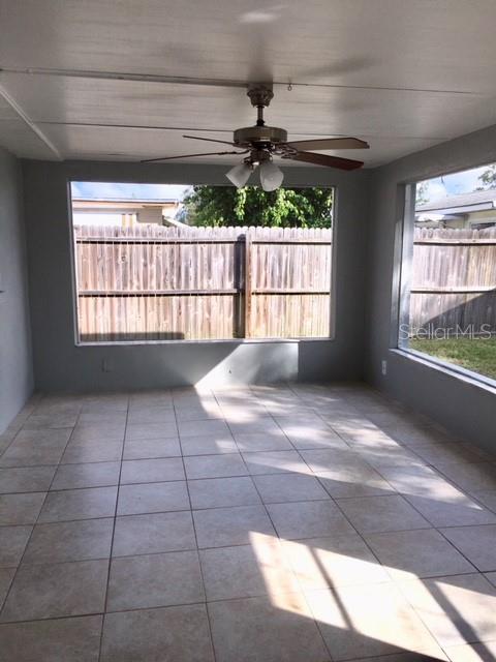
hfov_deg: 48.2
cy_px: 331
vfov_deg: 61.7
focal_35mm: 29
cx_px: 248
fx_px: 554
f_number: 2.2
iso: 25
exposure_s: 1/845
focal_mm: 4.15
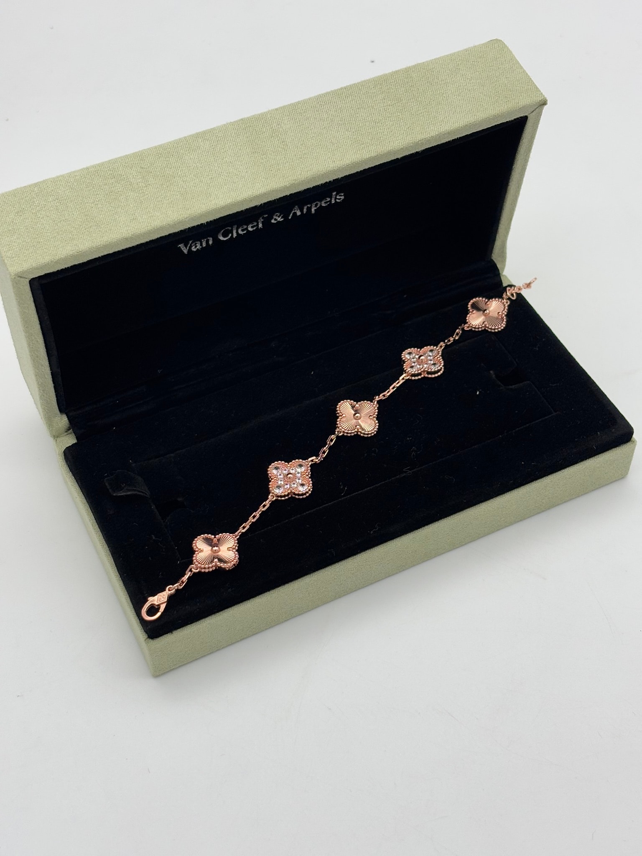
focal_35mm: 52
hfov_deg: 28.0
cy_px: 428
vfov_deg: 36.8
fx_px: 1286
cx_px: 321
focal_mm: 5.96
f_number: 1.6
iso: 32
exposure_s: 1/284
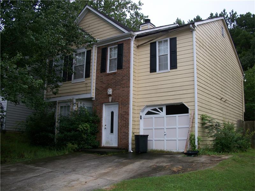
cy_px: 96
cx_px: 128
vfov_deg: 40.7
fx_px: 258
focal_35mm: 35
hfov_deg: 52.6
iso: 80
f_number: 3.1
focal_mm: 6.3
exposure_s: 1/160
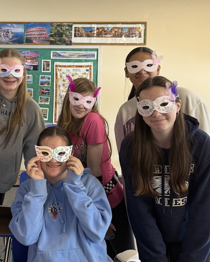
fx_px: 388
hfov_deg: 29.5
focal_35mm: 50
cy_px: 94
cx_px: 37
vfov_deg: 37.1
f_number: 1.78
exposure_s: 1/60
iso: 160
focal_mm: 6.76
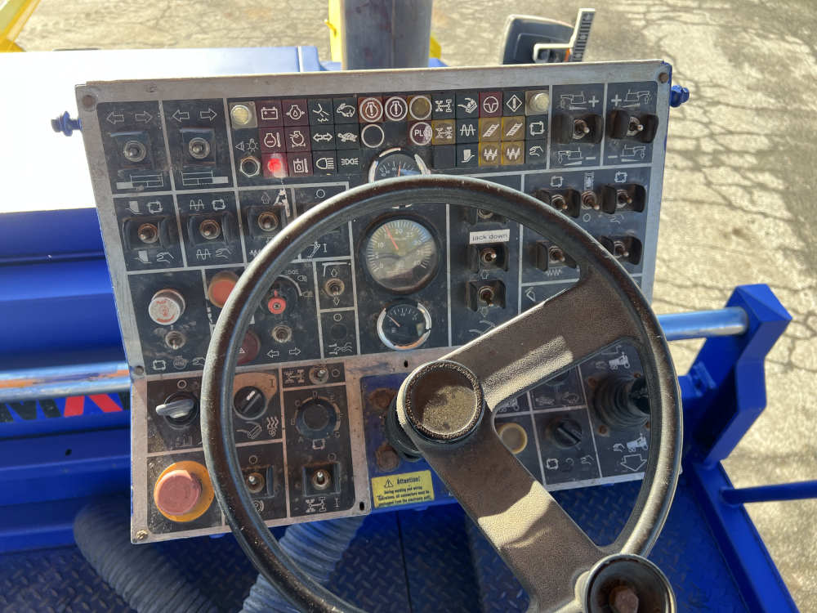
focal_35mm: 26
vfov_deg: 53.1
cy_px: 306
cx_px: 408
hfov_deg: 67.3
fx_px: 614
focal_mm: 5.7
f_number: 1.5
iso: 50
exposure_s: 1/368
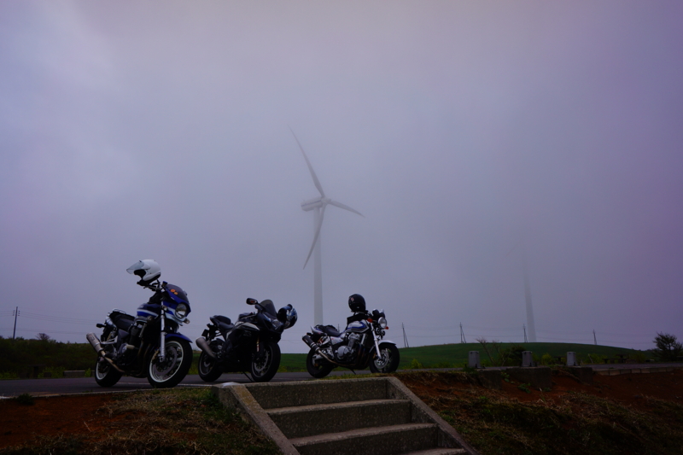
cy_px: 228
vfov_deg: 43.6
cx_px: 342
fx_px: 569
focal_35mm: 30
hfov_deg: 61.9
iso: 100
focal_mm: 20
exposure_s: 1/320
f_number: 8
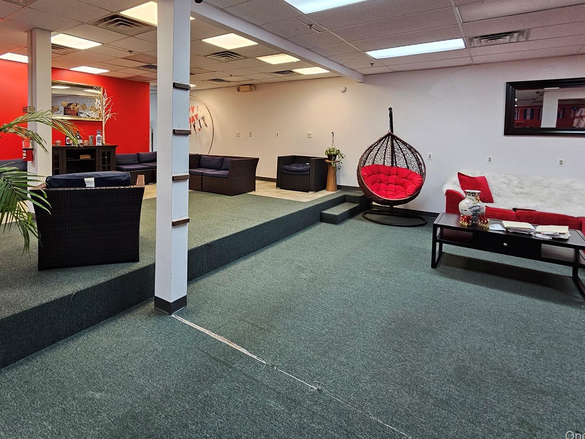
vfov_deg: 69.3
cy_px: 141
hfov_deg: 86.9
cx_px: 240
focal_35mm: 18
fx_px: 304
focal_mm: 2.2
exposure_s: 1/60
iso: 250
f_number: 2.2
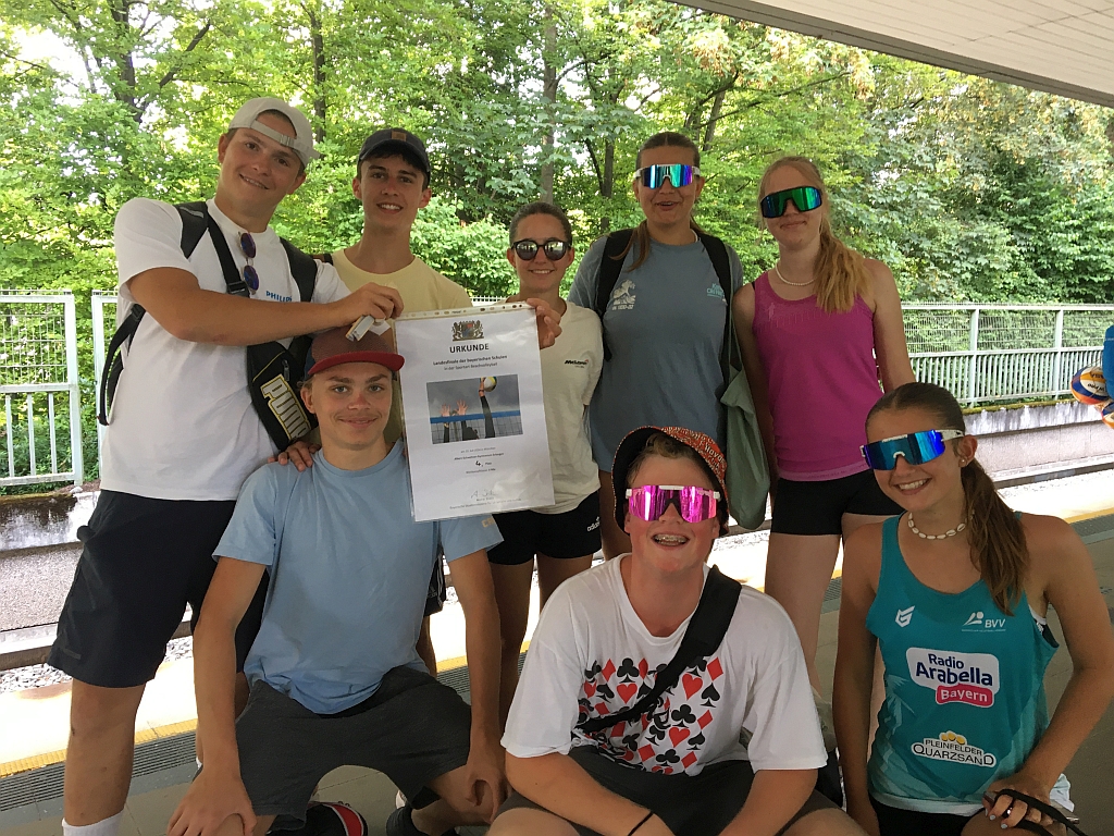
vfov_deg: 48.2
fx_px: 933
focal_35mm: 29
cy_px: 418
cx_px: 557
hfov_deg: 61.7
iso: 40
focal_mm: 4.15
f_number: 2.2
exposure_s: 1/33
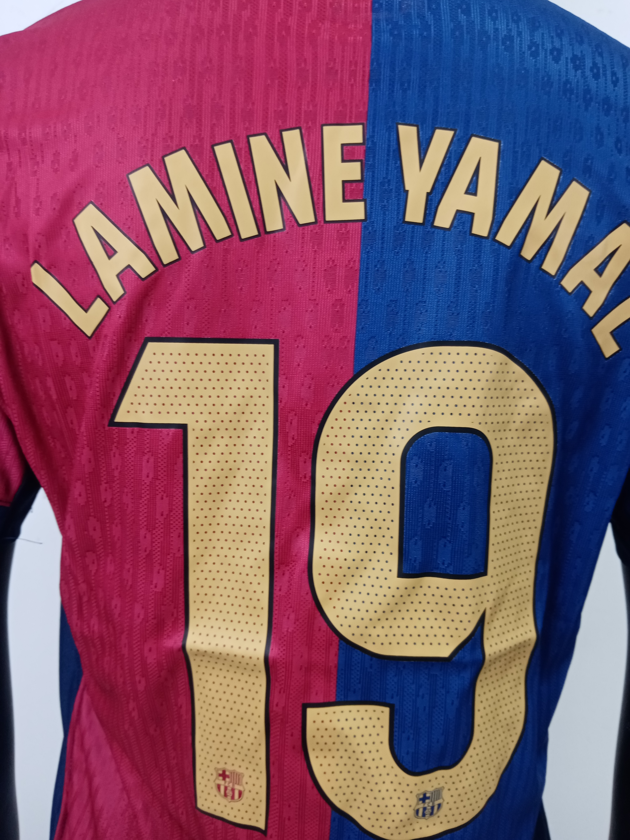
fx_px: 631
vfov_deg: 67.3
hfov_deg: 53.1
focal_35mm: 26
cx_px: 315
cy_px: 420
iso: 108
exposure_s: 1/50
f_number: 1.8
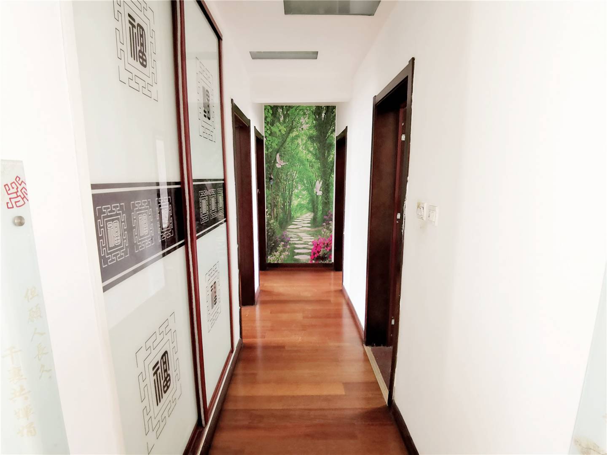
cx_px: 304
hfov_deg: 91.0
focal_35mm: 17
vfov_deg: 74.7
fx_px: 298
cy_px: 228
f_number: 2.2
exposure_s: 1/33.3
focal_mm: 2.26
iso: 400
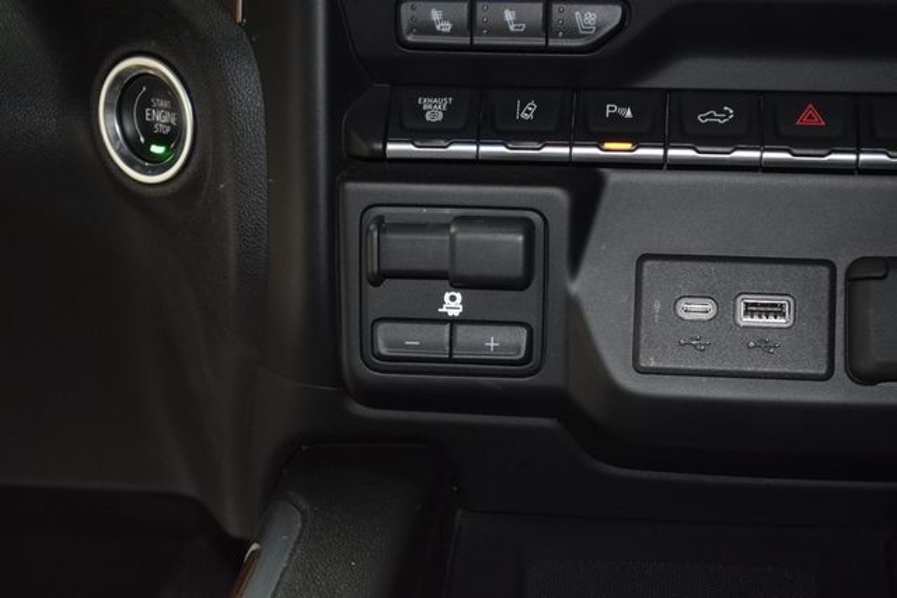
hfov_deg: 24.6
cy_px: 299
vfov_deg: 16.6
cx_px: 448
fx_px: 2056
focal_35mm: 82
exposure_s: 1/20
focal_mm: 55
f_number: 5.6
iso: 2200
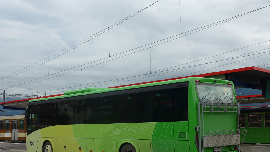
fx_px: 387
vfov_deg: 22.1
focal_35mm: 54
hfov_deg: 38.5
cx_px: 135
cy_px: 100
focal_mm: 10.1
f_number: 3.2
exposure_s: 1/320
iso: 80
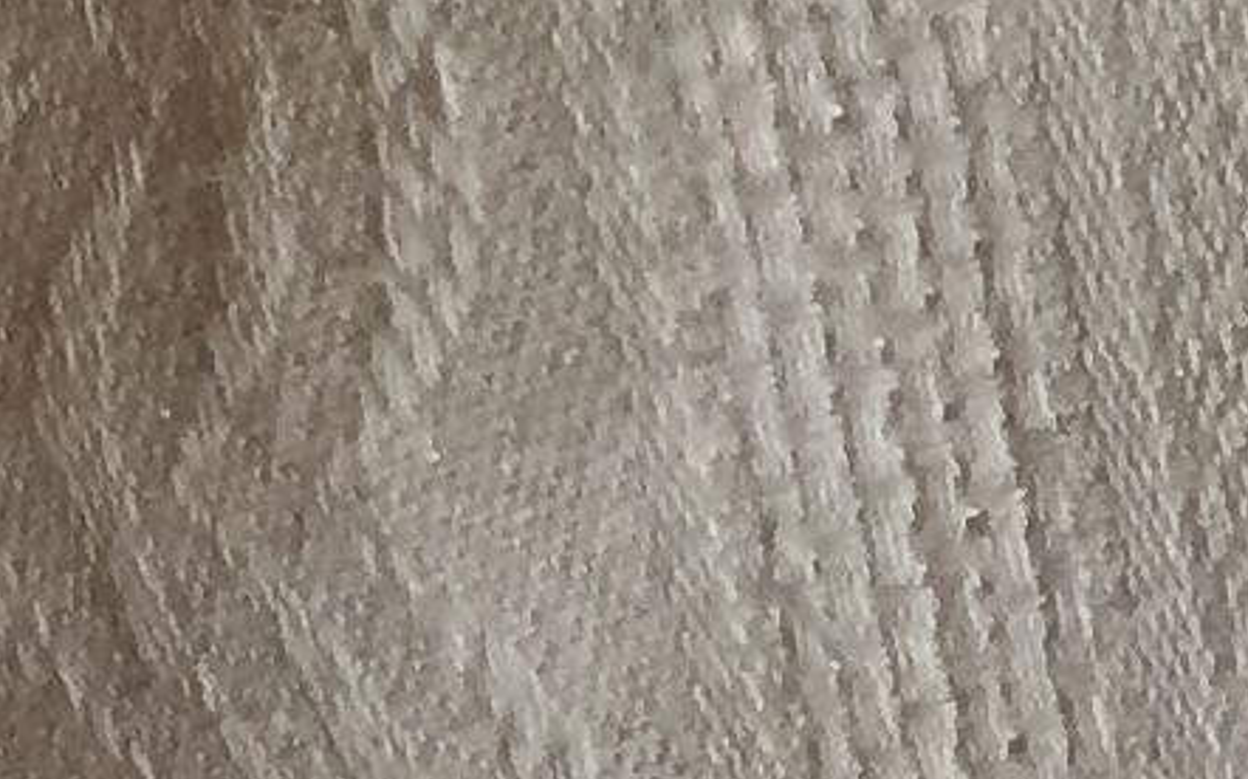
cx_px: 1624
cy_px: -395
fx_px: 7719
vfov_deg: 5.7
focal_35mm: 227
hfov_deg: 9.1
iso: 50
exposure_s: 1/33
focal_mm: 4.15
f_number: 2.2
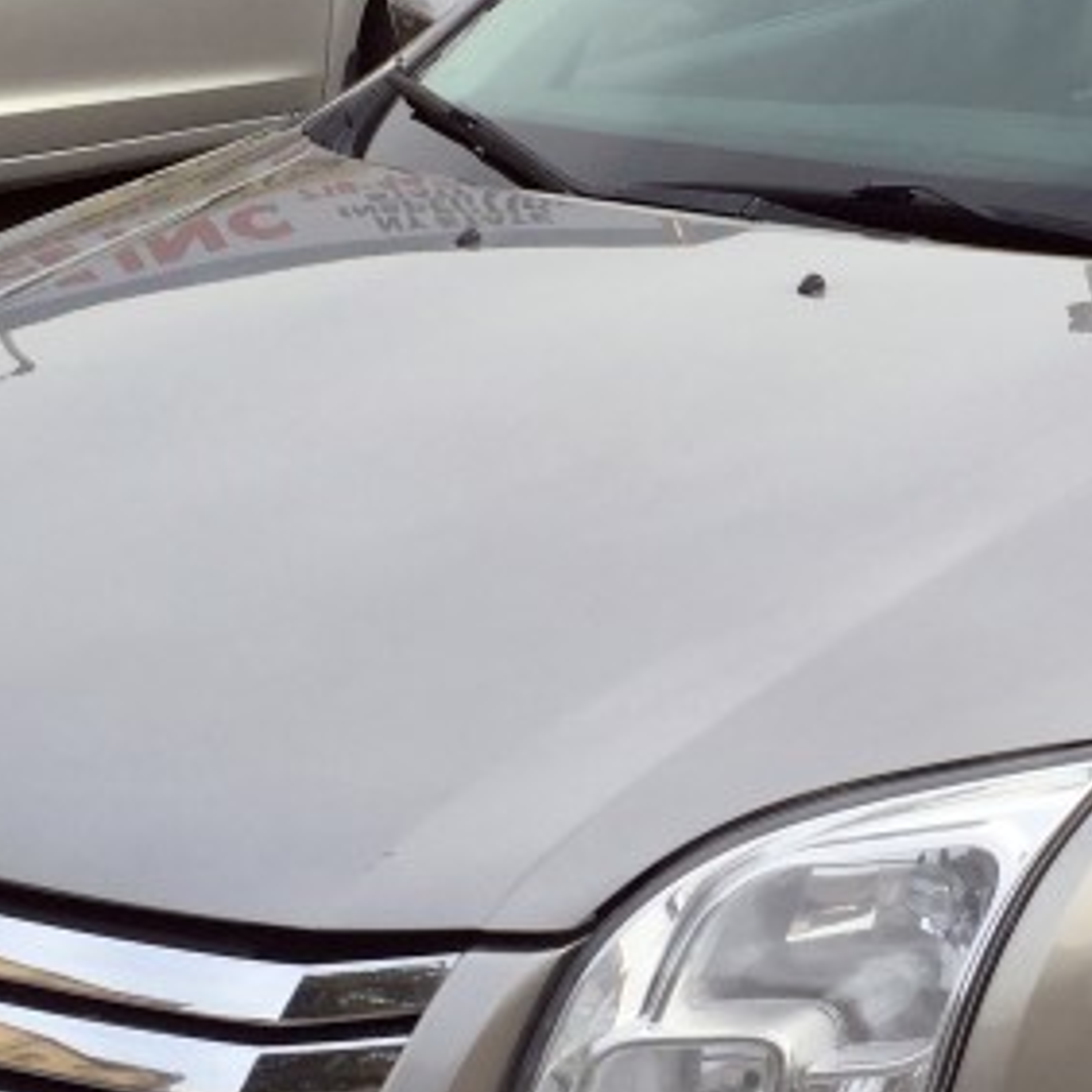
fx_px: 3319
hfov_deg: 18.3
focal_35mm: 93
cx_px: 1034
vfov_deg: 18.7
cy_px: 627
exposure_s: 1/557
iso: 32
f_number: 2.2
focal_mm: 4.15
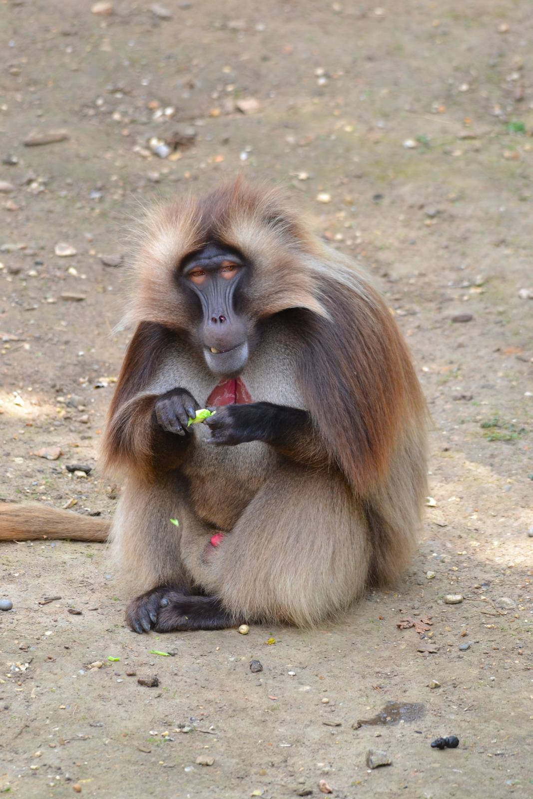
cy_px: 400
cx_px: 266
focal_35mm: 525
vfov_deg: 3.9
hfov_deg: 2.6
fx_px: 11656
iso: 1400
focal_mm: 350
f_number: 6
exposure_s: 1/500
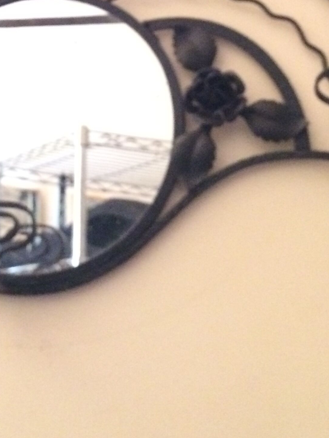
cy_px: 19
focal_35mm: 65
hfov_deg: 22.3
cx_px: 76
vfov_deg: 28.3
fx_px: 824
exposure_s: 1/17
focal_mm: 4.15
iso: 800
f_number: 2.2
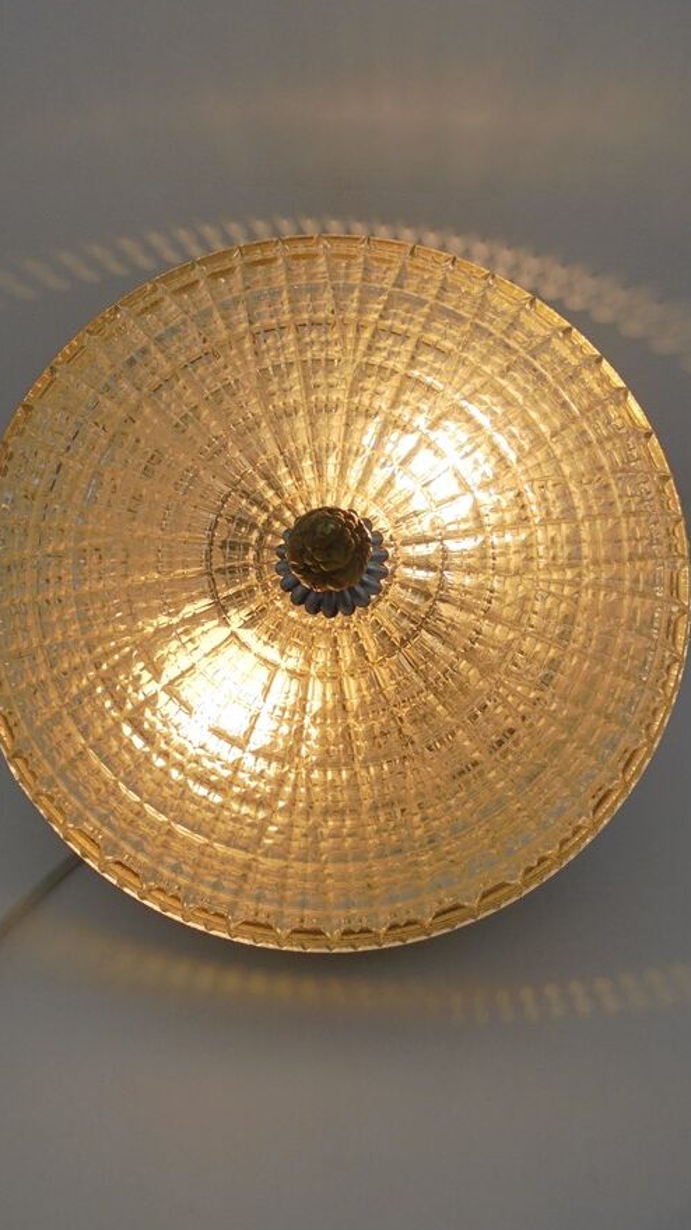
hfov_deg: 40.1
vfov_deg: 66.1
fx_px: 945
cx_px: 325
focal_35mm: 29
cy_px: 617
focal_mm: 4.6
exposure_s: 1/500
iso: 100
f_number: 3.5
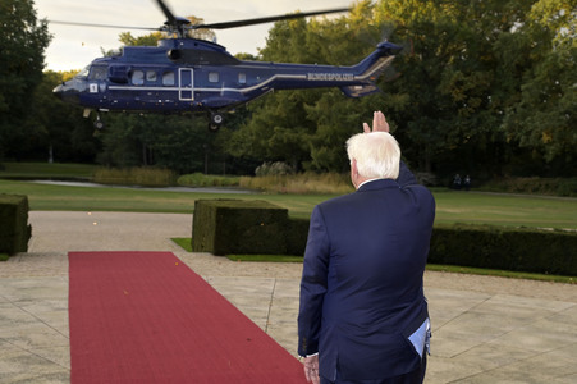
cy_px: 192
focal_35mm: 52
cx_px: 288
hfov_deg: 38.2
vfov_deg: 26.0
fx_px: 833
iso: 1000
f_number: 6.3
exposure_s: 1/250
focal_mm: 52
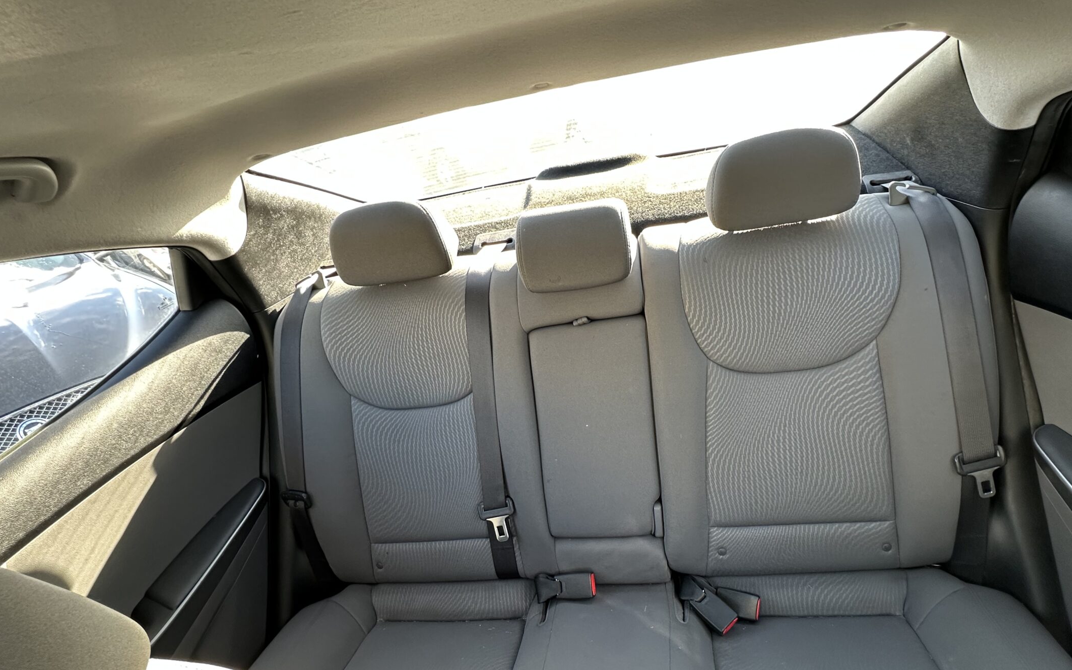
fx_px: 526
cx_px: 566
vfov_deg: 64.3
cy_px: 405
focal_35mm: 18
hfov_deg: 91.0
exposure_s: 1/99
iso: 125
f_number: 2.2
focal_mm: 2.22
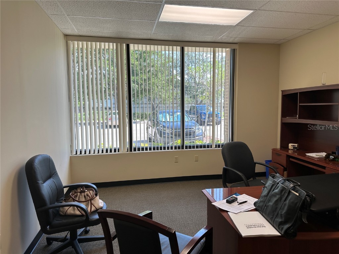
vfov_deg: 56.8
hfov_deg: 71.6
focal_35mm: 24
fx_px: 235
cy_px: 127
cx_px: 170
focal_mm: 6.86
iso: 64
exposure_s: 1/224
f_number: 1.78
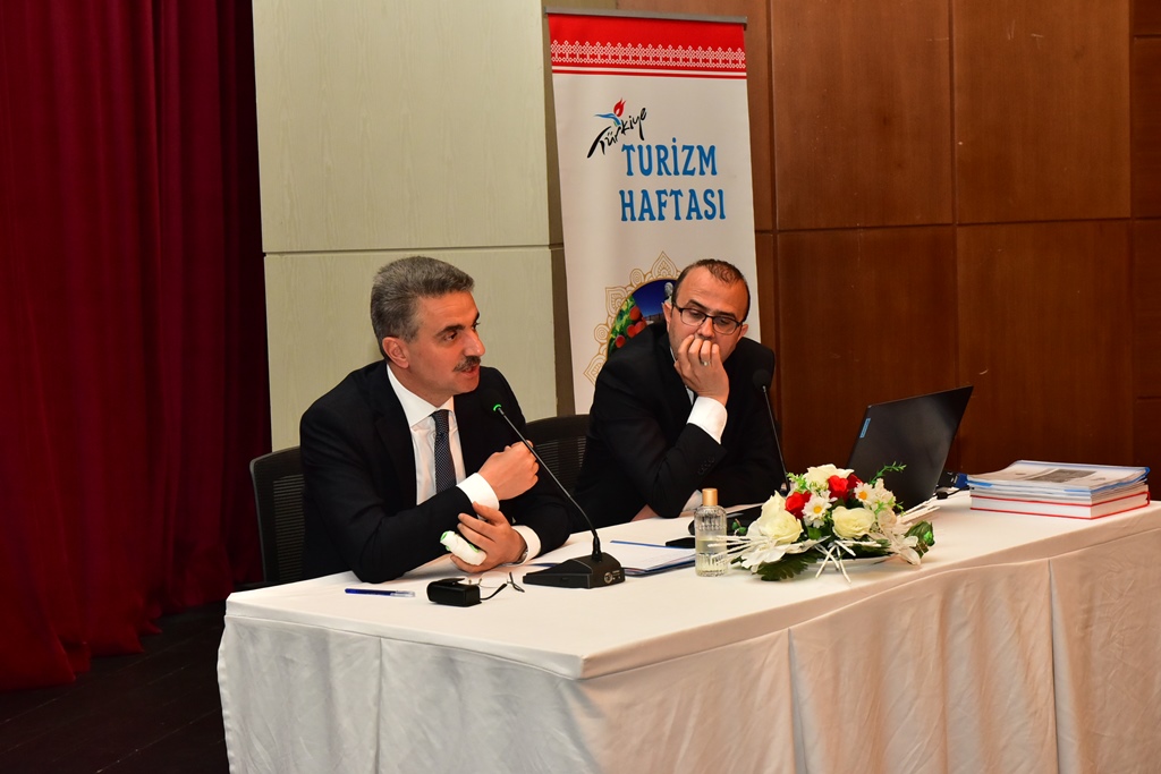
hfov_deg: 28.8
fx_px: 2258
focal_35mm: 70
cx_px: 580
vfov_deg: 19.5
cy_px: 387
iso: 3200
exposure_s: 1/80
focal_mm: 70
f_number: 10
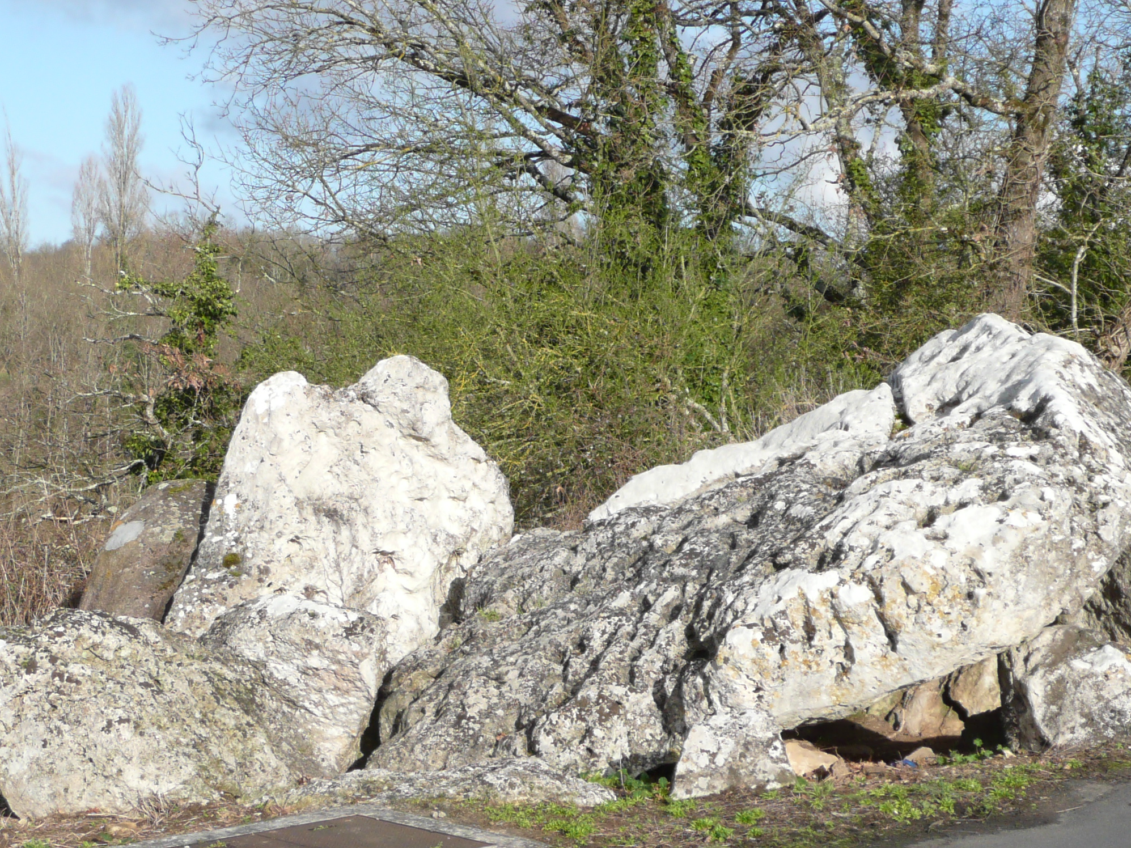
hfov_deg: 25.3
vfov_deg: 19.1
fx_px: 2516
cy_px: 397
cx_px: 548
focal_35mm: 77
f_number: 4.2
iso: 100
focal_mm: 8.2
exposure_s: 1/500
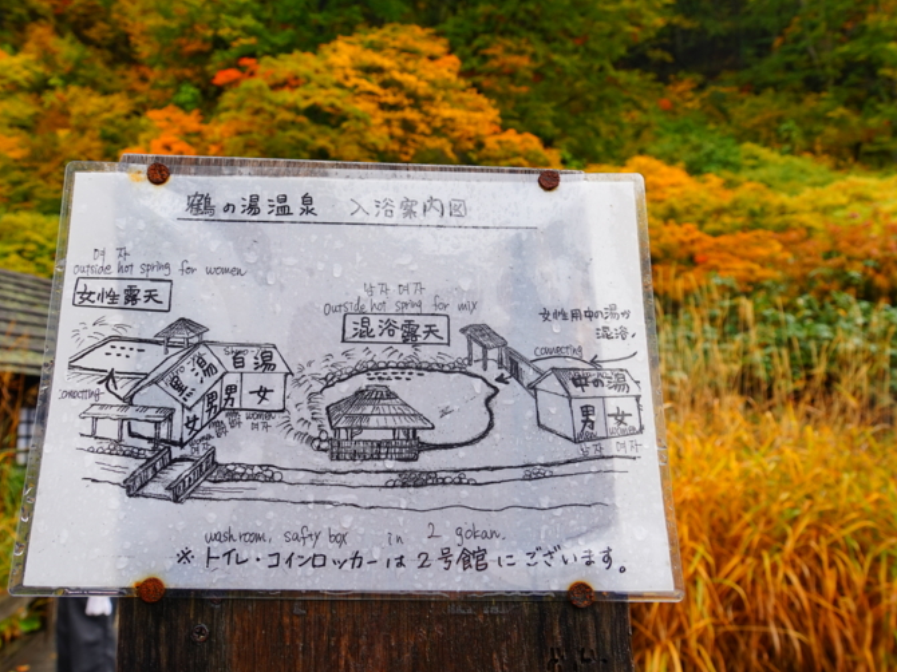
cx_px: 380
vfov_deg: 45.4
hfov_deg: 58.1
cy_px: 331
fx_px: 803
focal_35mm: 31
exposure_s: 1/100
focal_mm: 18
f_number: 7.1
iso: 100
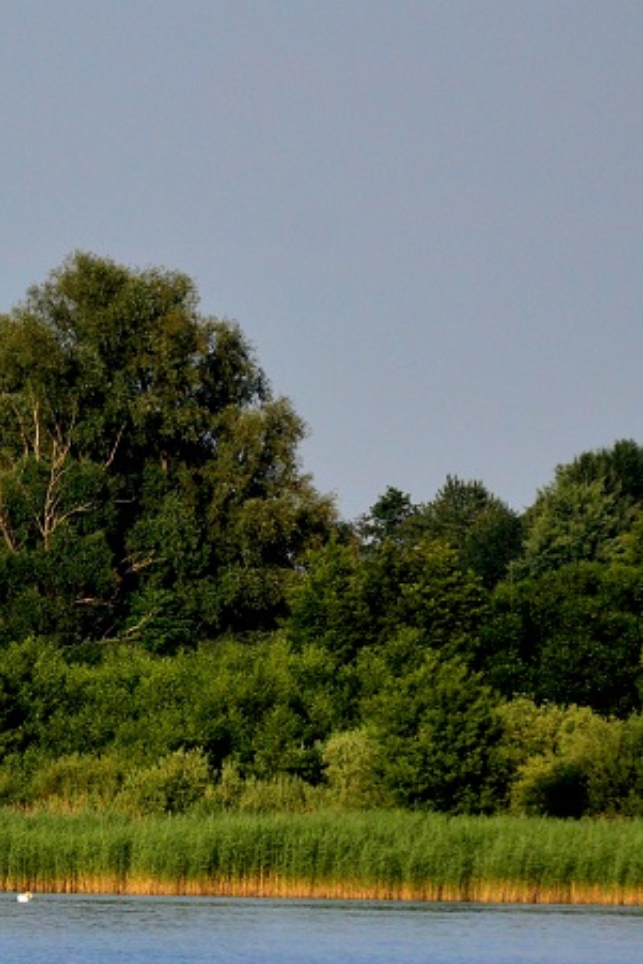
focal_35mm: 762
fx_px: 20398
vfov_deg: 2.7
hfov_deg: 1.8
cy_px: 691
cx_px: -157
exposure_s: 1/8000
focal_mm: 230
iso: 1800
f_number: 5.3
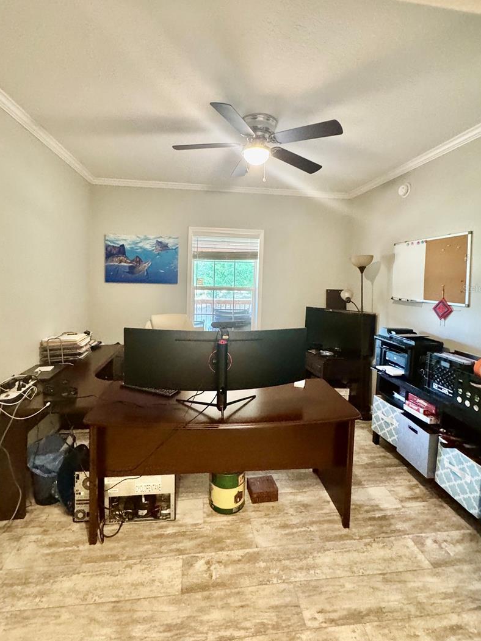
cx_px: 231
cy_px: 288
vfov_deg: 94.2
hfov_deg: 78.1
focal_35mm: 16
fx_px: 296
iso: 1000
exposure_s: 1/60
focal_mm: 2.22
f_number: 2.2
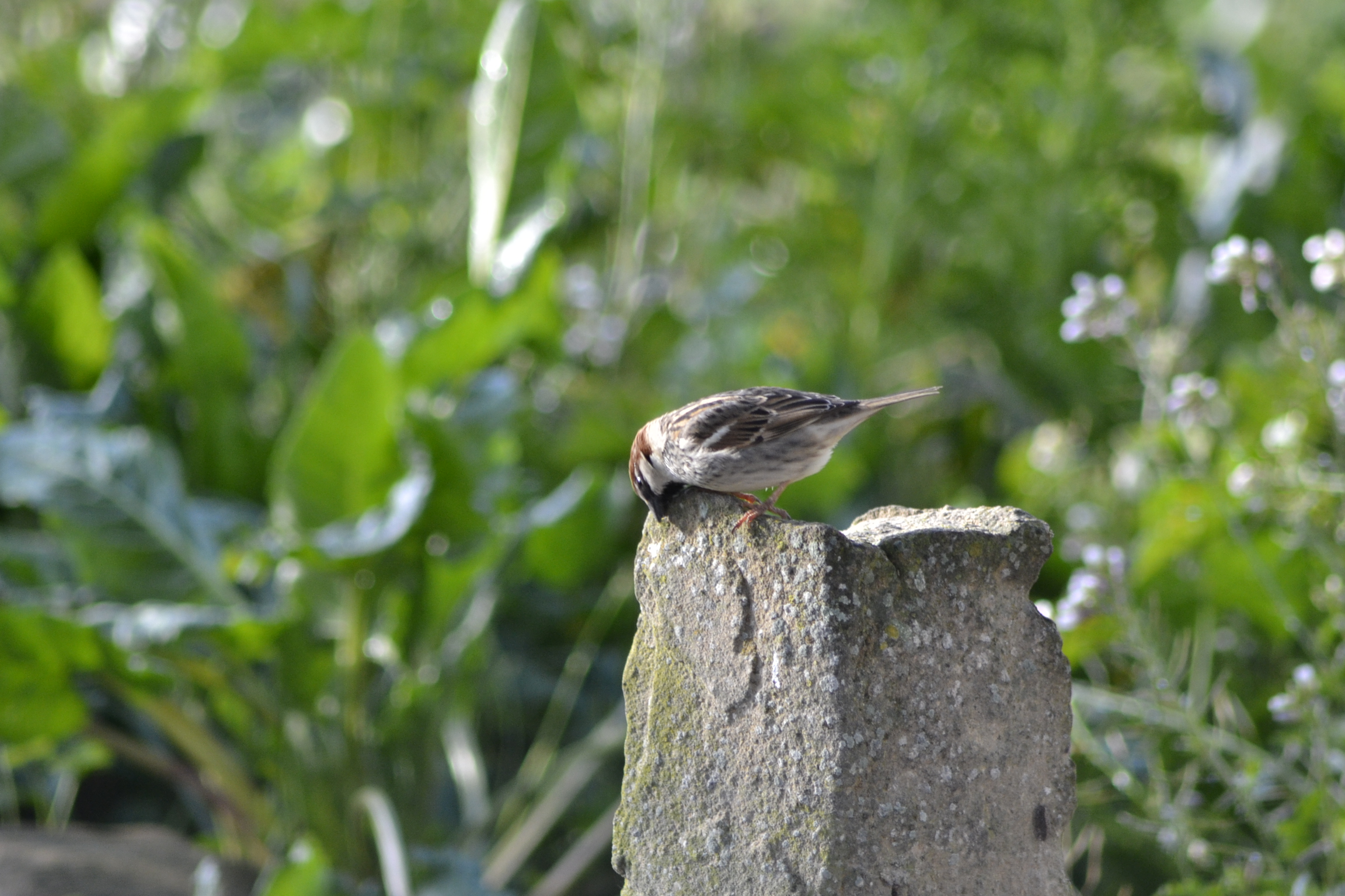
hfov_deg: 4.6
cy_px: 448
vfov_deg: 3.1
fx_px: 16811
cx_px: 672
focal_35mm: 450
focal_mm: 300
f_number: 5.6
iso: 800
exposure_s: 1/500
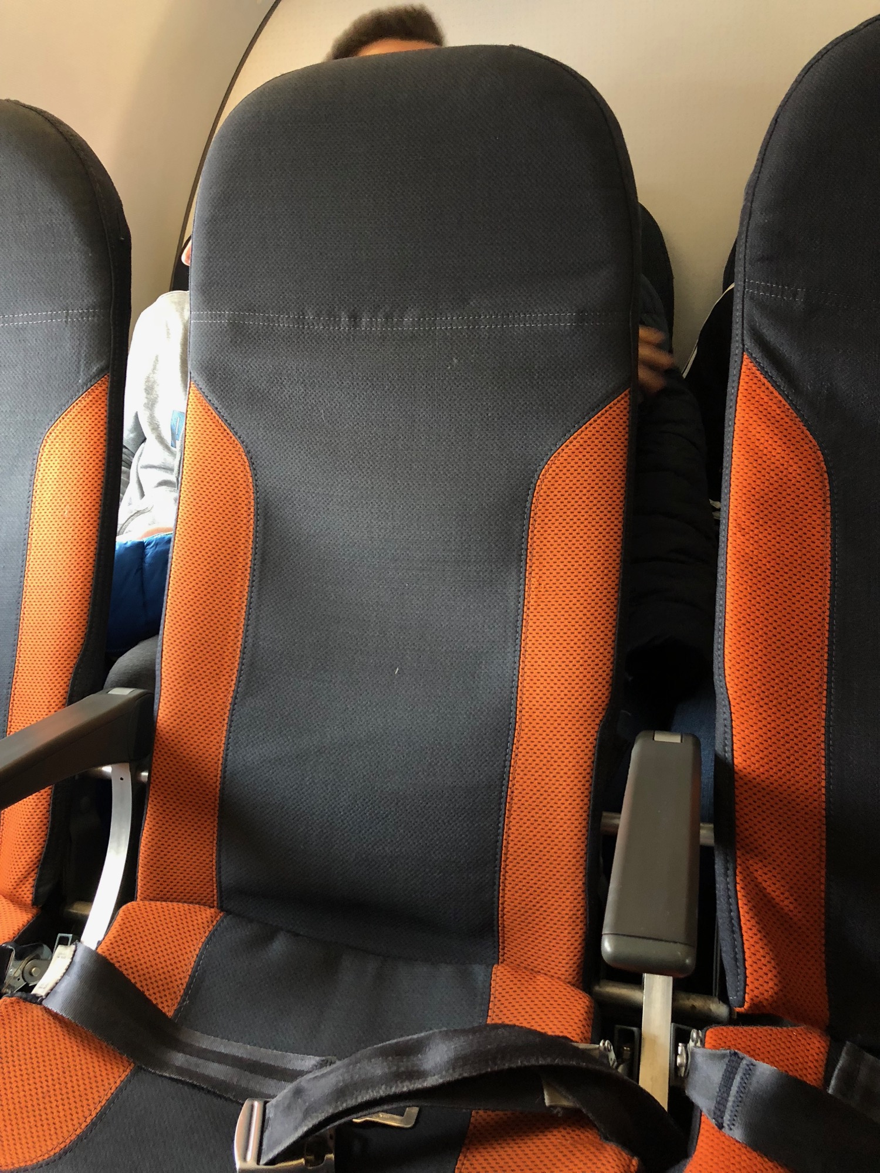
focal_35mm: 28
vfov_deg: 63.4
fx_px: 949
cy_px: 586
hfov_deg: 49.7
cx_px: 440
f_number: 1.8
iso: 80
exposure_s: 1/17
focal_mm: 4
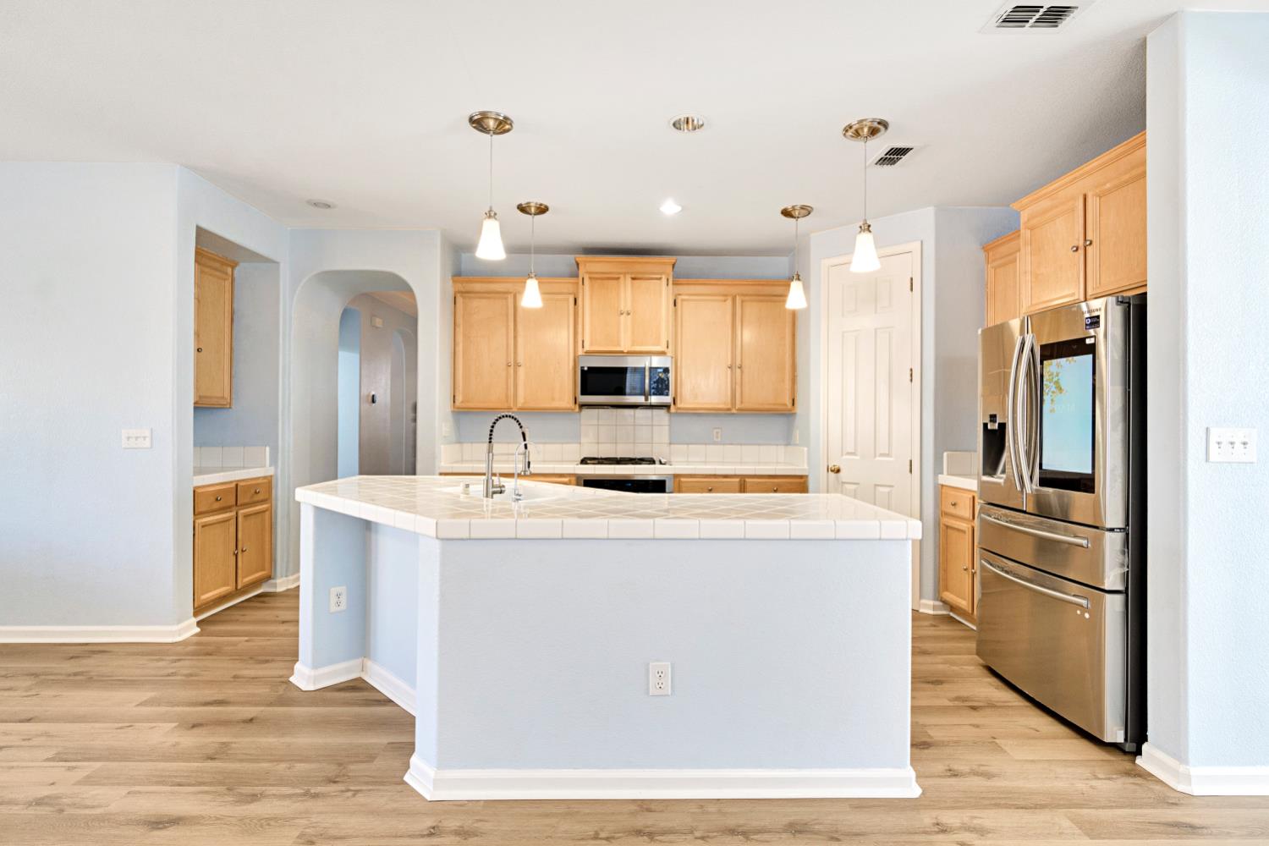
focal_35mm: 16
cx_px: 634
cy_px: 423
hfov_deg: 95.0
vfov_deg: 72.1
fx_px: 582
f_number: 8
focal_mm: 11
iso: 400
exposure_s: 1/13
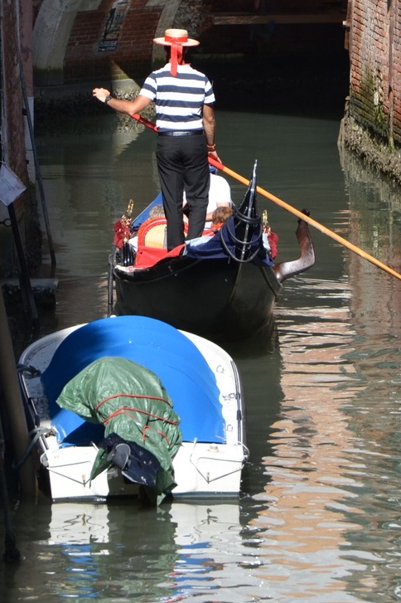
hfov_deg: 4.0
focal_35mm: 346
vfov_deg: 6.0
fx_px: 5788
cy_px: 175
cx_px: 237
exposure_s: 1/800
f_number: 7.1
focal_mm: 105
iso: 400
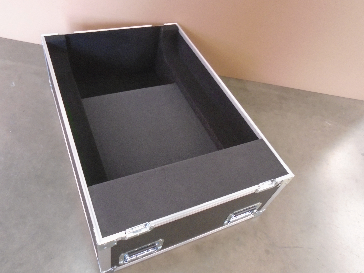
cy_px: 135
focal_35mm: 28
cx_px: 170
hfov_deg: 63.4
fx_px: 294
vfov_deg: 49.7
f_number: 3.2
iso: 400
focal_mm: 4.6
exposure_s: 1/6
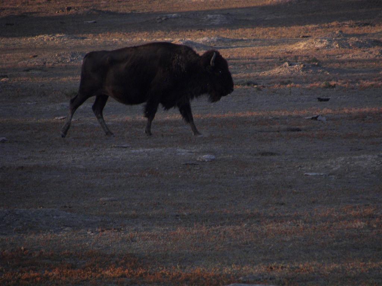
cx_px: 191
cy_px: 143
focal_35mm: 432
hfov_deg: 4.6
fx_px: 4767
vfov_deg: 3.4
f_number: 3.7
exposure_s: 1/200
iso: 100
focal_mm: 72
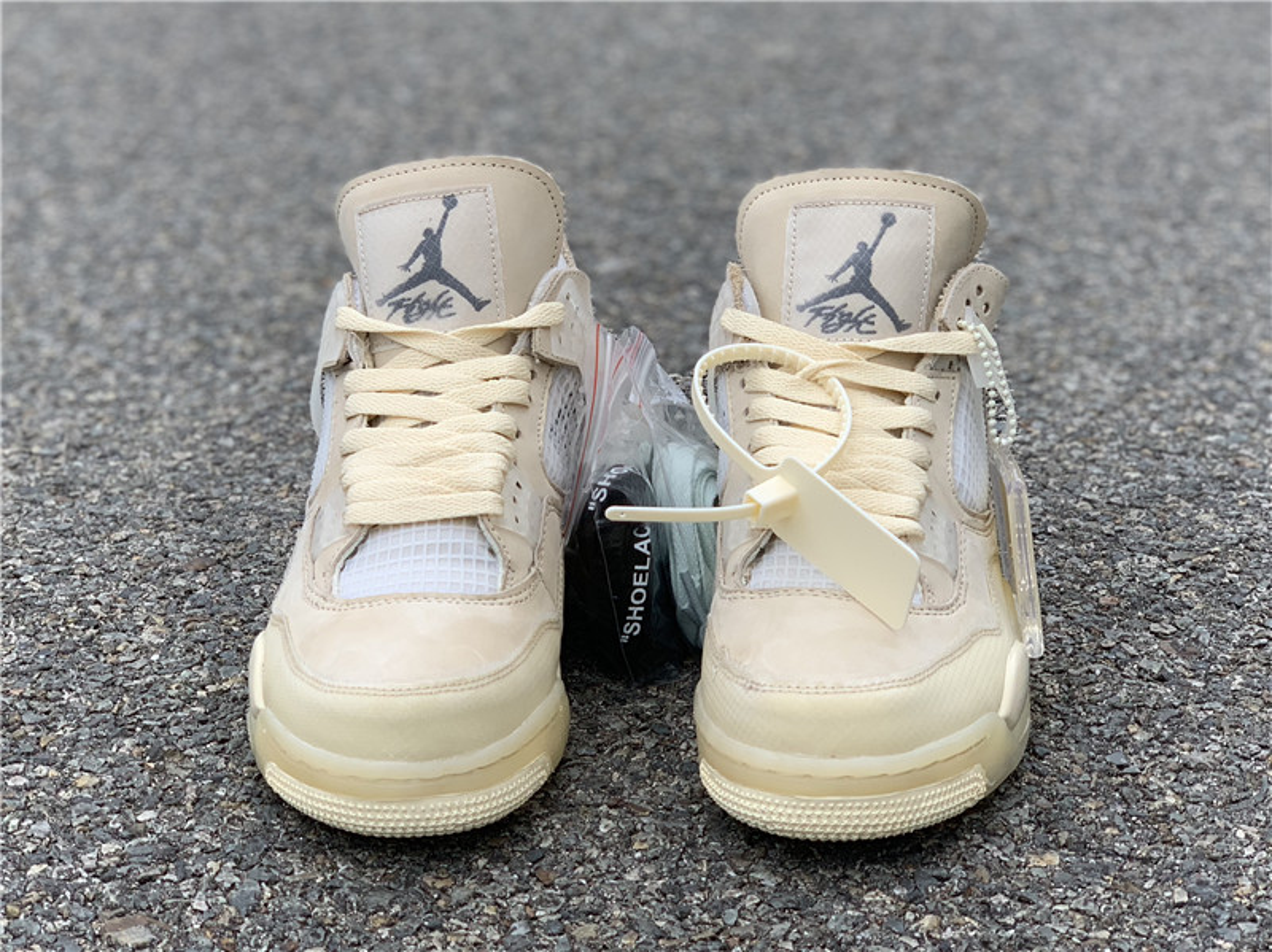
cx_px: 636
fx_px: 1910
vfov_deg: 28.0
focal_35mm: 52
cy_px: 476
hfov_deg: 36.8
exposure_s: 1/551
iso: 16
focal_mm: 6
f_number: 2.4
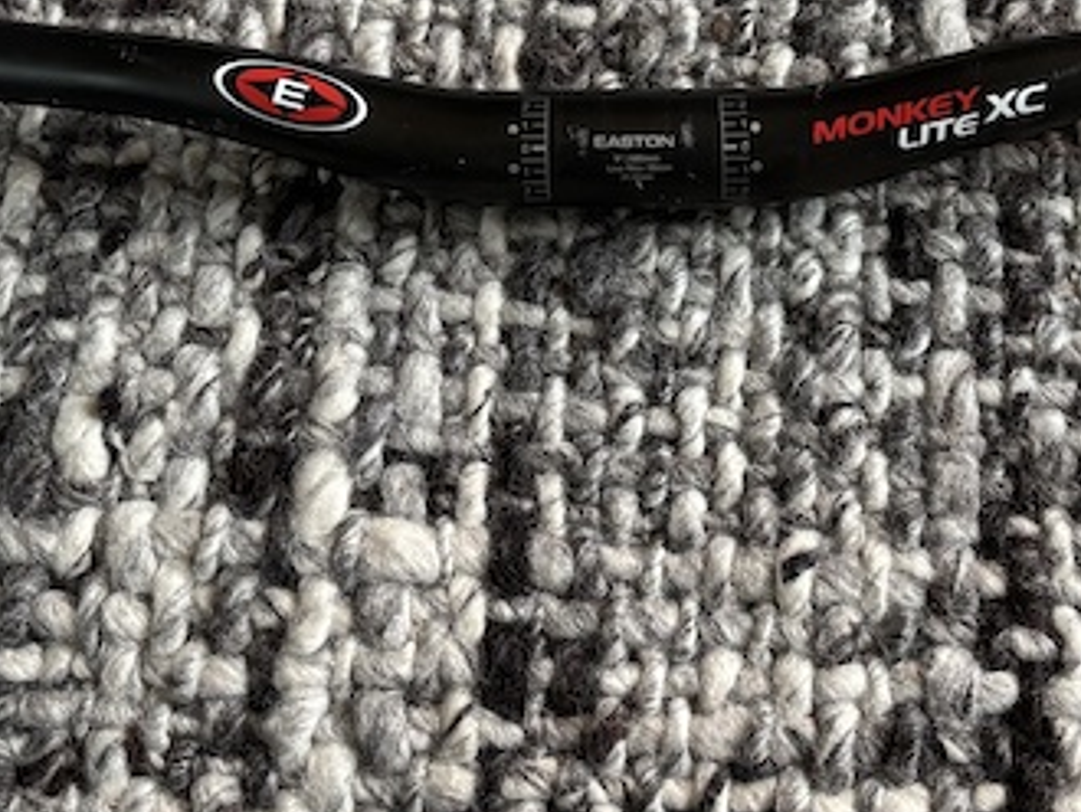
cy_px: 62
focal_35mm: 63
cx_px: 662
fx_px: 1969
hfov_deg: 30.6
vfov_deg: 22.7
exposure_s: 1/60
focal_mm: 5.96
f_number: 1.6
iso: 500
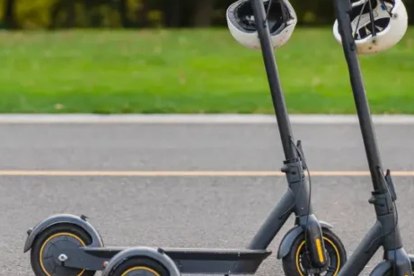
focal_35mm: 189
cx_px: 145
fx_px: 2173
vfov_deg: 7.3
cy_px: 100
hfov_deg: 10.9
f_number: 1.6
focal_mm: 85
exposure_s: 1/1600
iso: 320
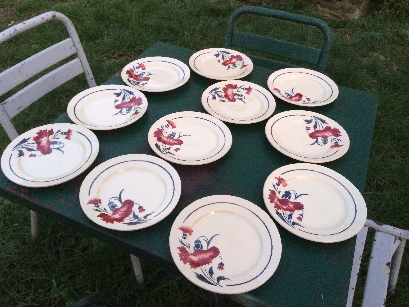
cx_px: 204
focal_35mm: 29
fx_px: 343
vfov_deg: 48.2
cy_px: 154
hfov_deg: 61.7
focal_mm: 4.15
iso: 400
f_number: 2.2
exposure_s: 1/17
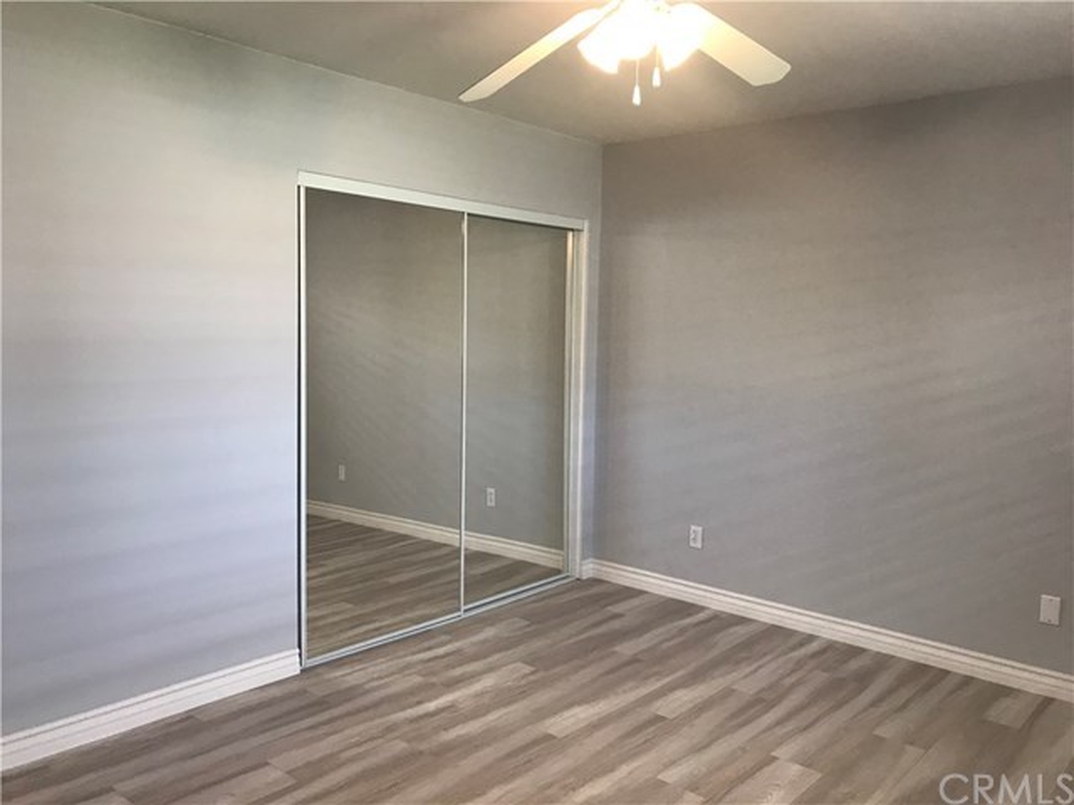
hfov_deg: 63.4
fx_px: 869
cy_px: 402
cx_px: 537
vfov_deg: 49.7
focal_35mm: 28
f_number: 1.8
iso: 25
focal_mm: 3.99
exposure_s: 1/30
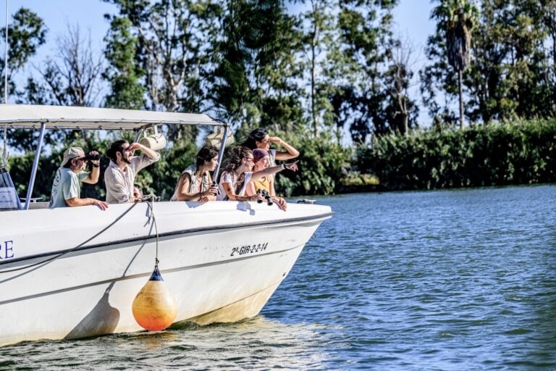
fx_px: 2703
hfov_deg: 11.7
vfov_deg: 7.8
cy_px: 186
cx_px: 278
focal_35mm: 175
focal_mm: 175
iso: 640
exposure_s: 1/2500
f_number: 6.3
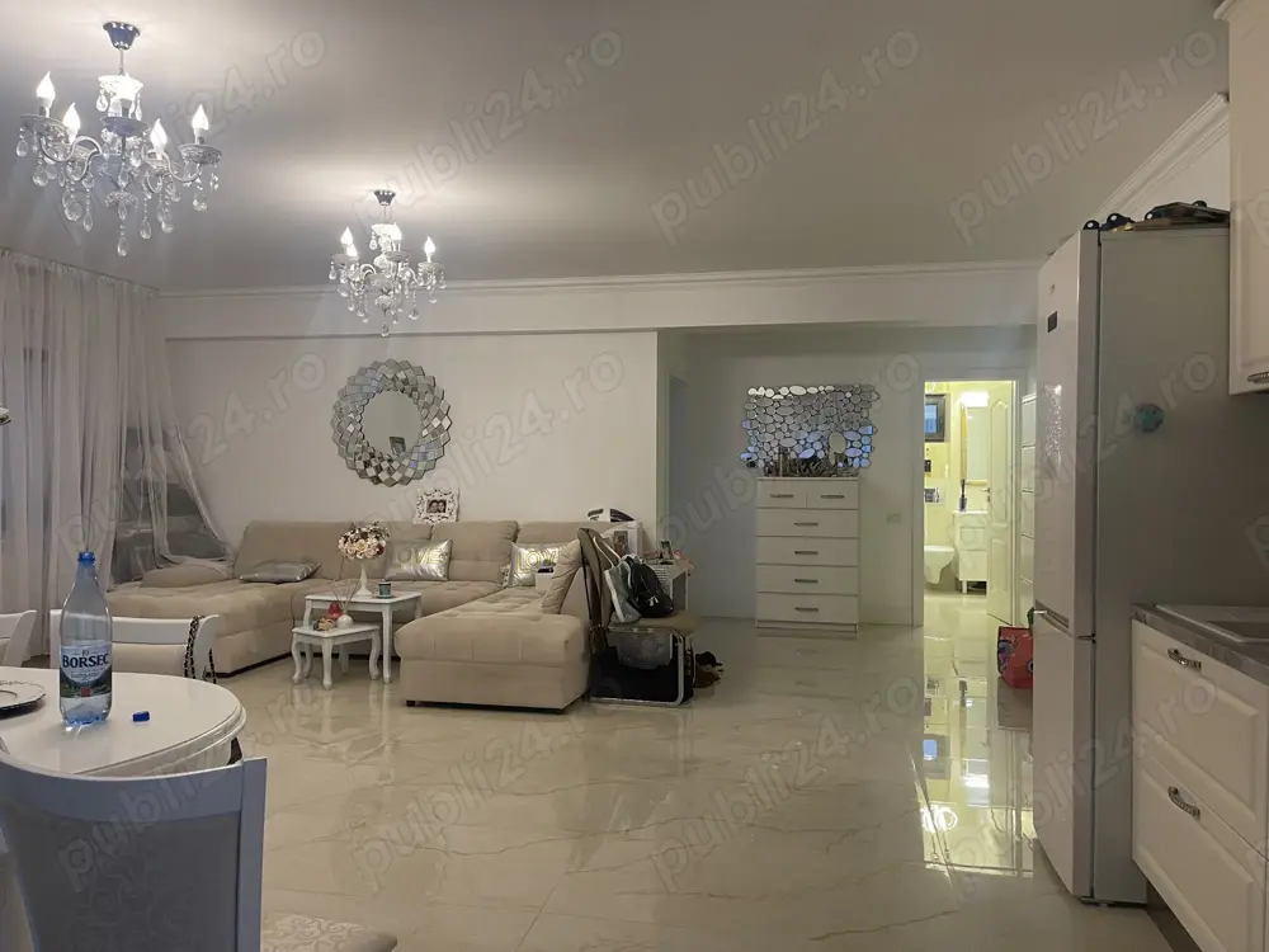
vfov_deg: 53.1
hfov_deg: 67.3
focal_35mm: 26
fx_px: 953
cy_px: 476
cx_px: 634
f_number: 1.6
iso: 160
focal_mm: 5.1
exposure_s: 1/50
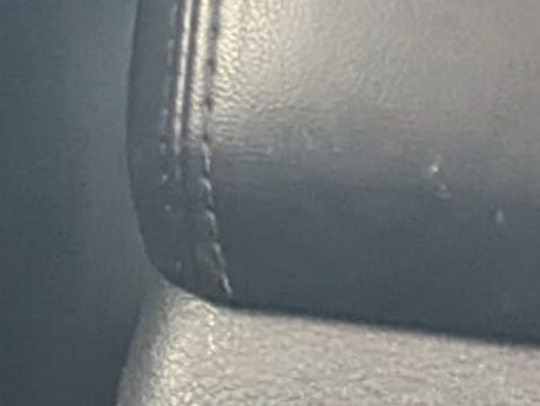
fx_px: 2982
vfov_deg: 6.7
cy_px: 1408
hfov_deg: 10.2
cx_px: -52
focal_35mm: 191
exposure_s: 1/52.8
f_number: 1.85
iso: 2030
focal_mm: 6.81
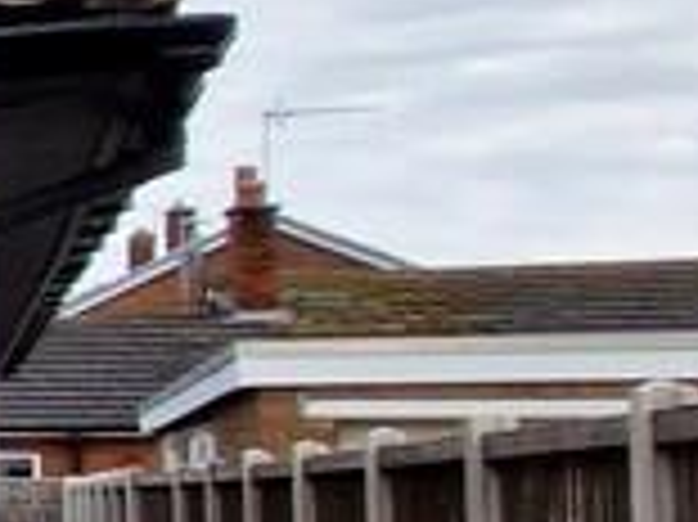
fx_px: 1733
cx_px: -1504
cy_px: 396
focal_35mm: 86
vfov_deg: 17.0
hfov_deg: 10.8
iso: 50
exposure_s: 1/2000
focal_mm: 1.74
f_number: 2.2
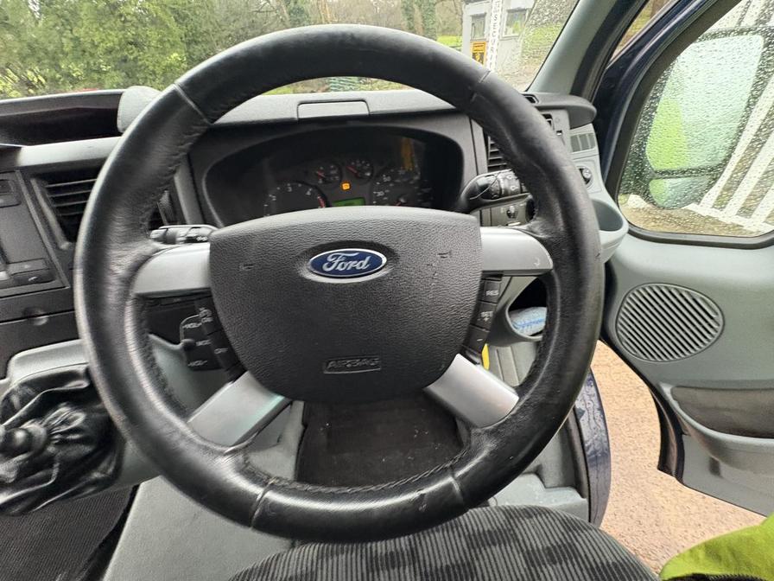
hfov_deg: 102.1
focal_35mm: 14
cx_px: 387
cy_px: 290
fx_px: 313
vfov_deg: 85.7
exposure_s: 1/60
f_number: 2.2
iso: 640
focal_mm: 2.22
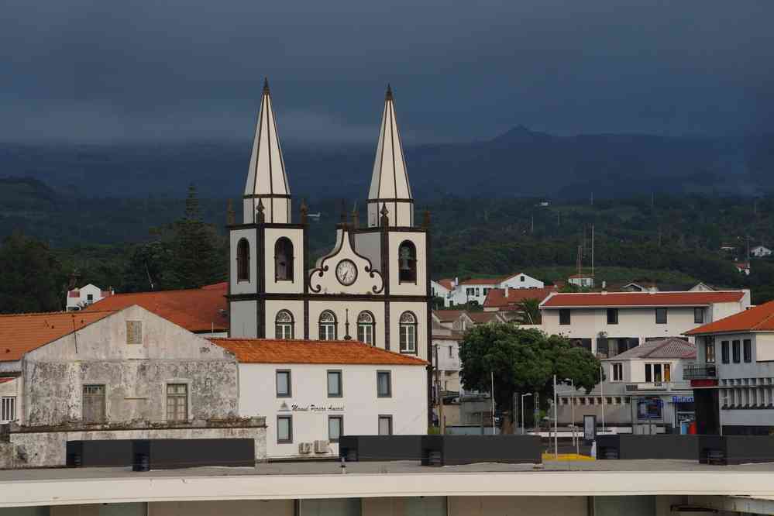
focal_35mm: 180
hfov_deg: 11.4
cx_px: 387
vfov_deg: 7.6
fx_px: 3870
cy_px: 258
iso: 200
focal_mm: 120
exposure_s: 1/200
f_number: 8
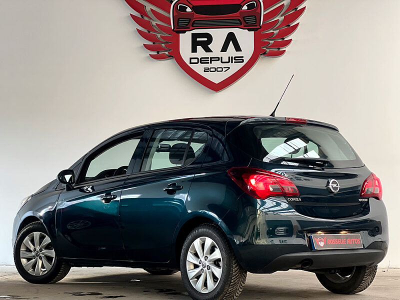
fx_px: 890
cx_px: 200
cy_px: 150
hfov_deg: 25.3
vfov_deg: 19.1
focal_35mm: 77
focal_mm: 9
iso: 400
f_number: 2.8
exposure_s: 1/25
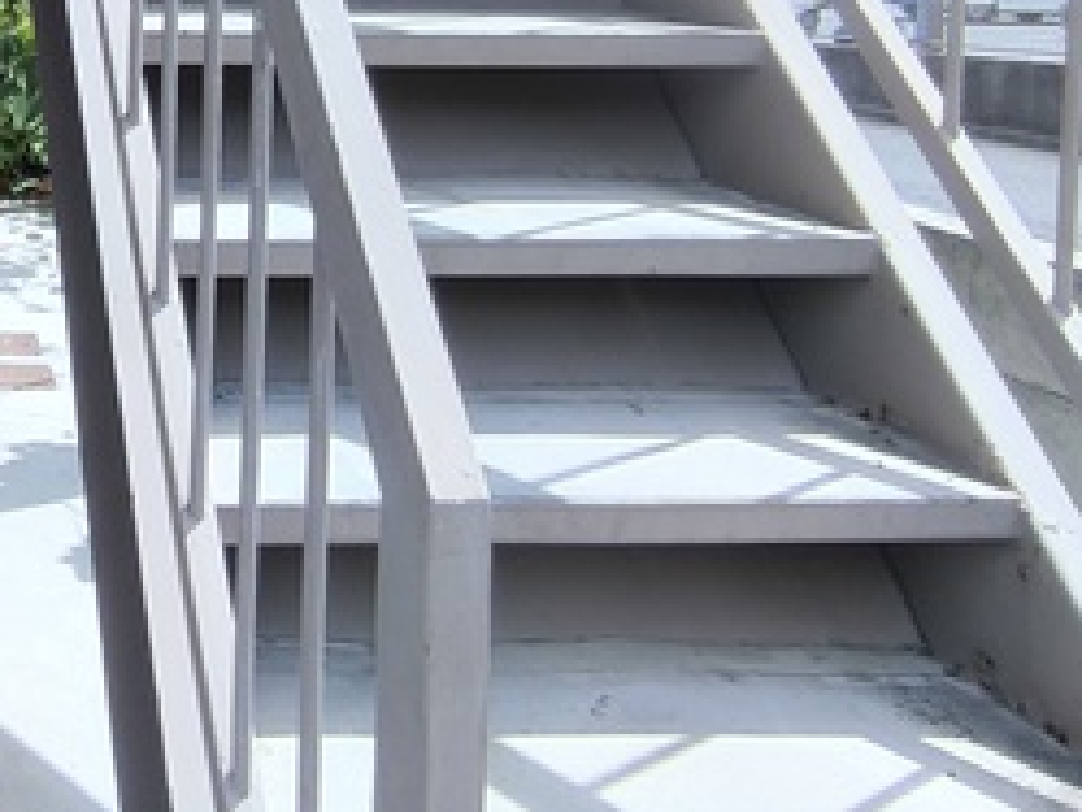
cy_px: -72
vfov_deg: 29.2
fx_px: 1407
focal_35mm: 45
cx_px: -148
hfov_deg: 35.2
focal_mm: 1.65
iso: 50
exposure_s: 1/663
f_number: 2.2
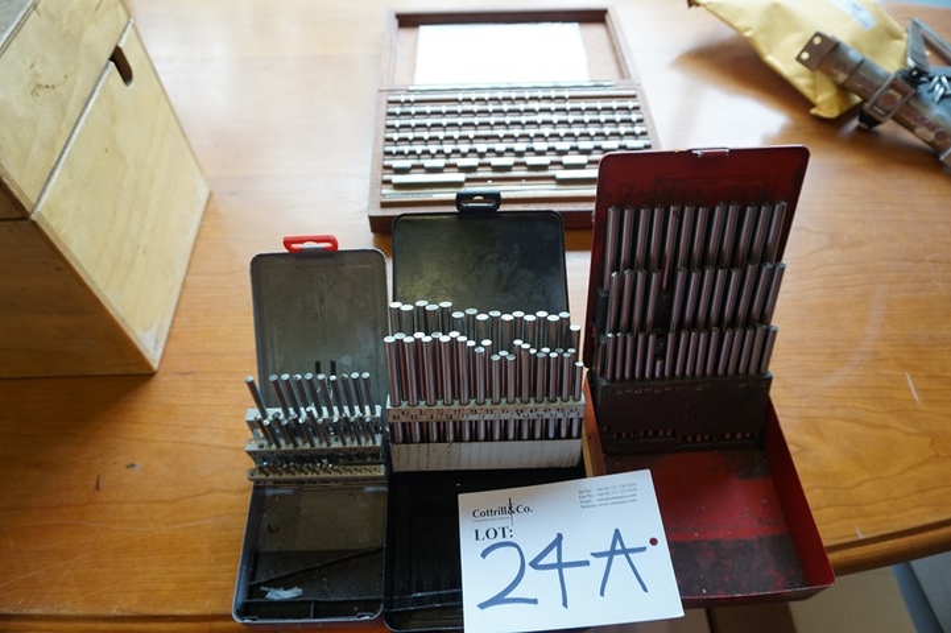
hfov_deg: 73.8
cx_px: 476
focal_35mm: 24
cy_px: 316
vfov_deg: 53.1
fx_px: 634
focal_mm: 16
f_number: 4
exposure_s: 1/60
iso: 320
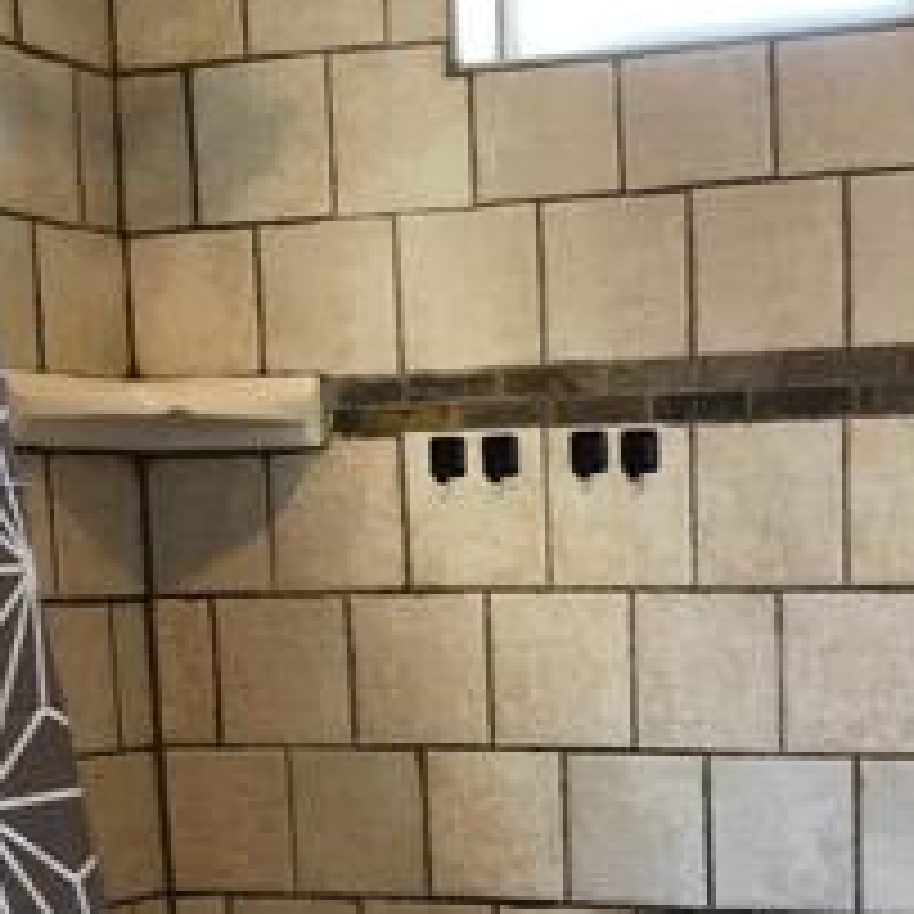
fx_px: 2330
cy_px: 1049
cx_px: 824
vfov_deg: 20.9
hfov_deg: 21.7
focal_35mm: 78
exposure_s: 1/15
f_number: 1.8
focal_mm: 3.99
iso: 50
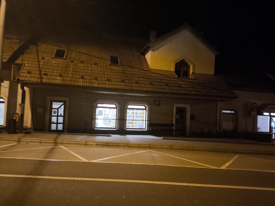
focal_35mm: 25
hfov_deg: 69.4
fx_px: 199
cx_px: 138
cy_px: 103
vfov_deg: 54.9
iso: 4000
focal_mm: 4.71
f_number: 1.7
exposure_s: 1/14.3
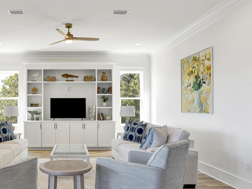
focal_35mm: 31
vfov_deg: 45.3
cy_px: 107
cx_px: 73
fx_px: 226
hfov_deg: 56.4
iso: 200
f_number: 11
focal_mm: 18
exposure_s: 1/13
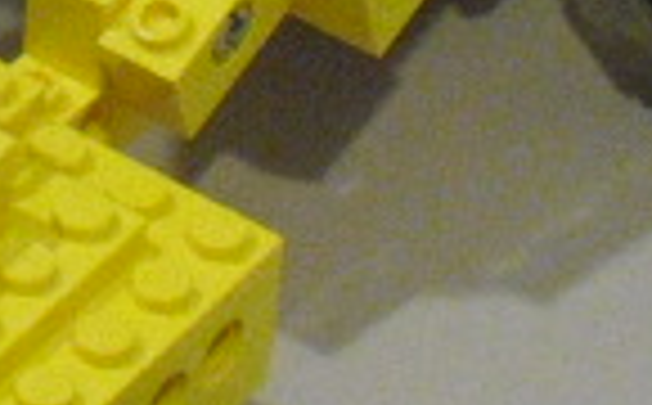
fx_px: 7395
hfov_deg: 5.0
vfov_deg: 3.1
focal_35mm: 417
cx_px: -54
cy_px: -14
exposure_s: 1/20
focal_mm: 15.7
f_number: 5.1
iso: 800
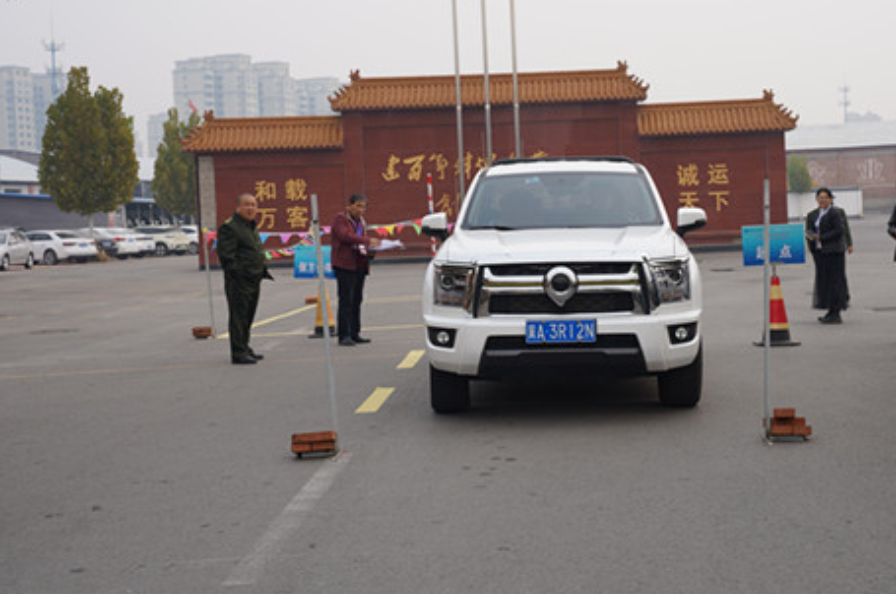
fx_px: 1541
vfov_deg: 21.8
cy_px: 257
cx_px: 542
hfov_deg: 32.3
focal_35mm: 62
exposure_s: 1/250
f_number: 6.3
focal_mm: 47
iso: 100
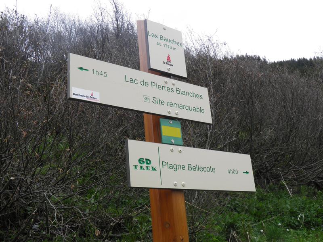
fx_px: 364
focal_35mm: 39
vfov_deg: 36.8
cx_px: 162
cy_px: 121
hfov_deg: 47.9
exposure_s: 1/160
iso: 50
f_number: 5.7
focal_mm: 7.1
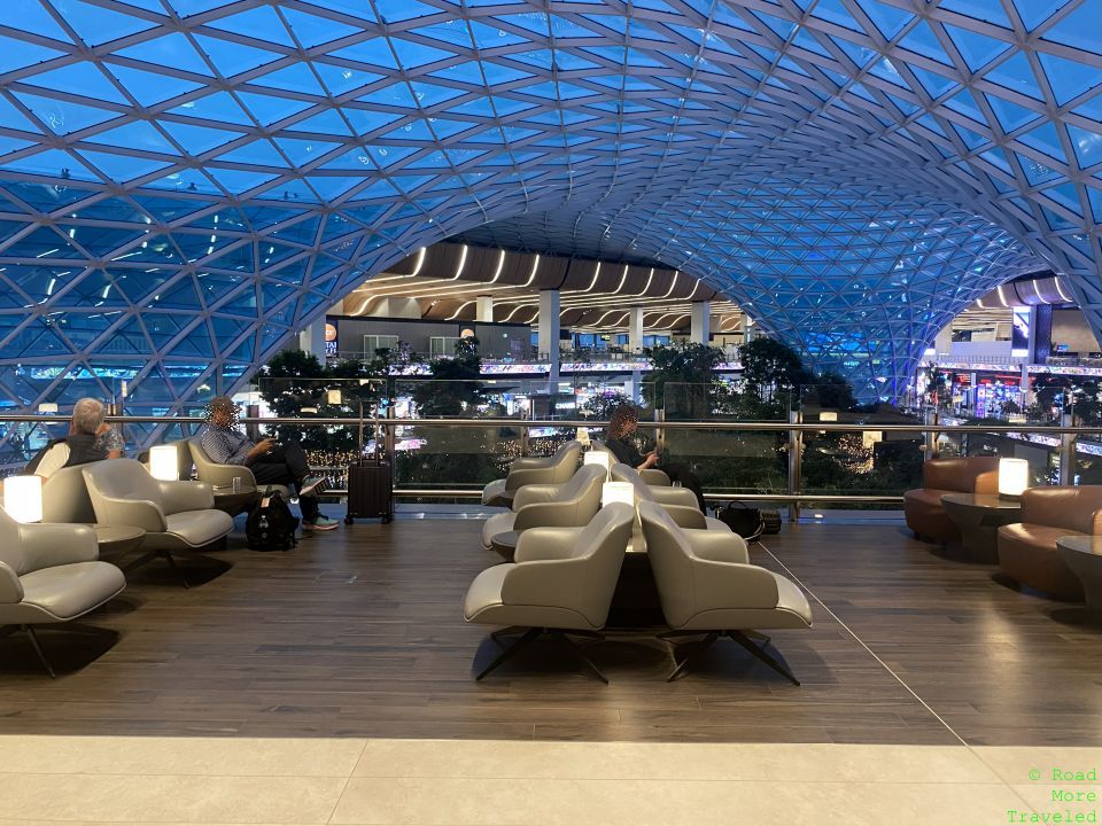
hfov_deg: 67.3
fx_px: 828
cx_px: 551
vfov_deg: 53.1
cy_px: 413
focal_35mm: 26
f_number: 1.8
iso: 200
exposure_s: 1/49
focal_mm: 4.25
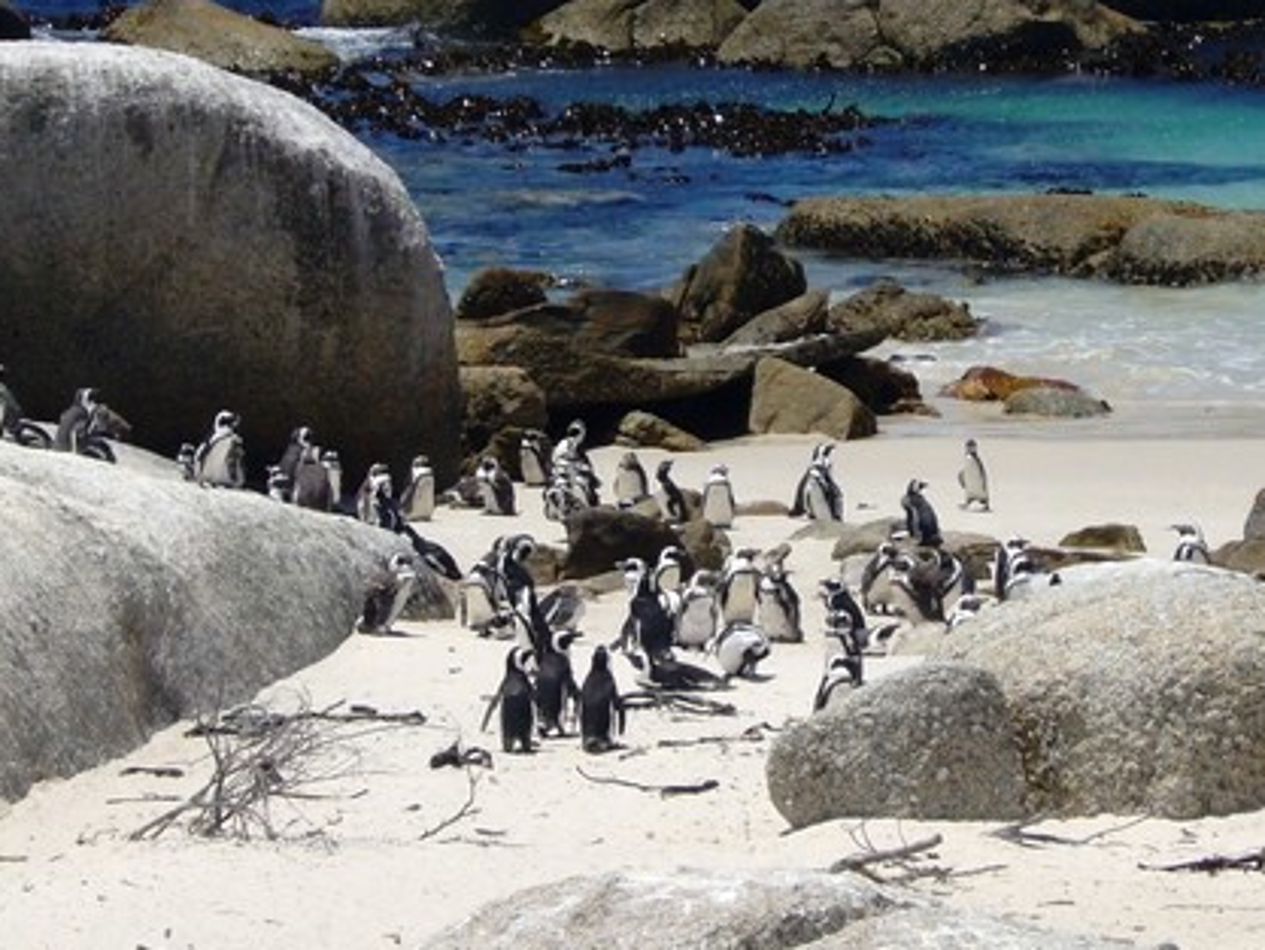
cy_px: 373
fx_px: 6031
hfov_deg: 12.0
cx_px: 807
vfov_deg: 9.0
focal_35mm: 165
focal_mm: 14.2
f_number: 10
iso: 80
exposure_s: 1/200
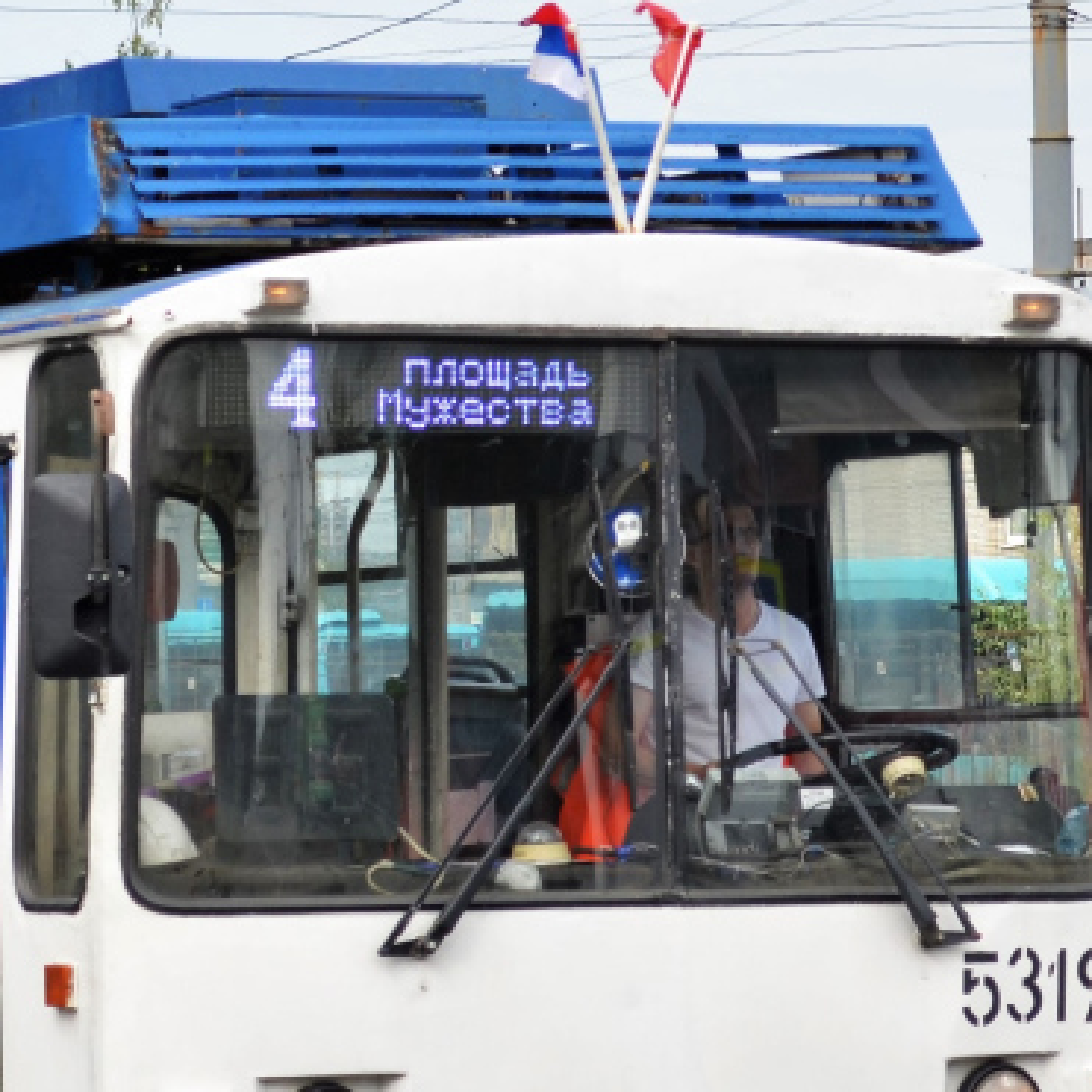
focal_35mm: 196
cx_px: 77
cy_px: 405
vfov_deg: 8.9
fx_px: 6995
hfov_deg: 8.9
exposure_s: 1/500
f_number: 5.6
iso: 200
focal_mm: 44
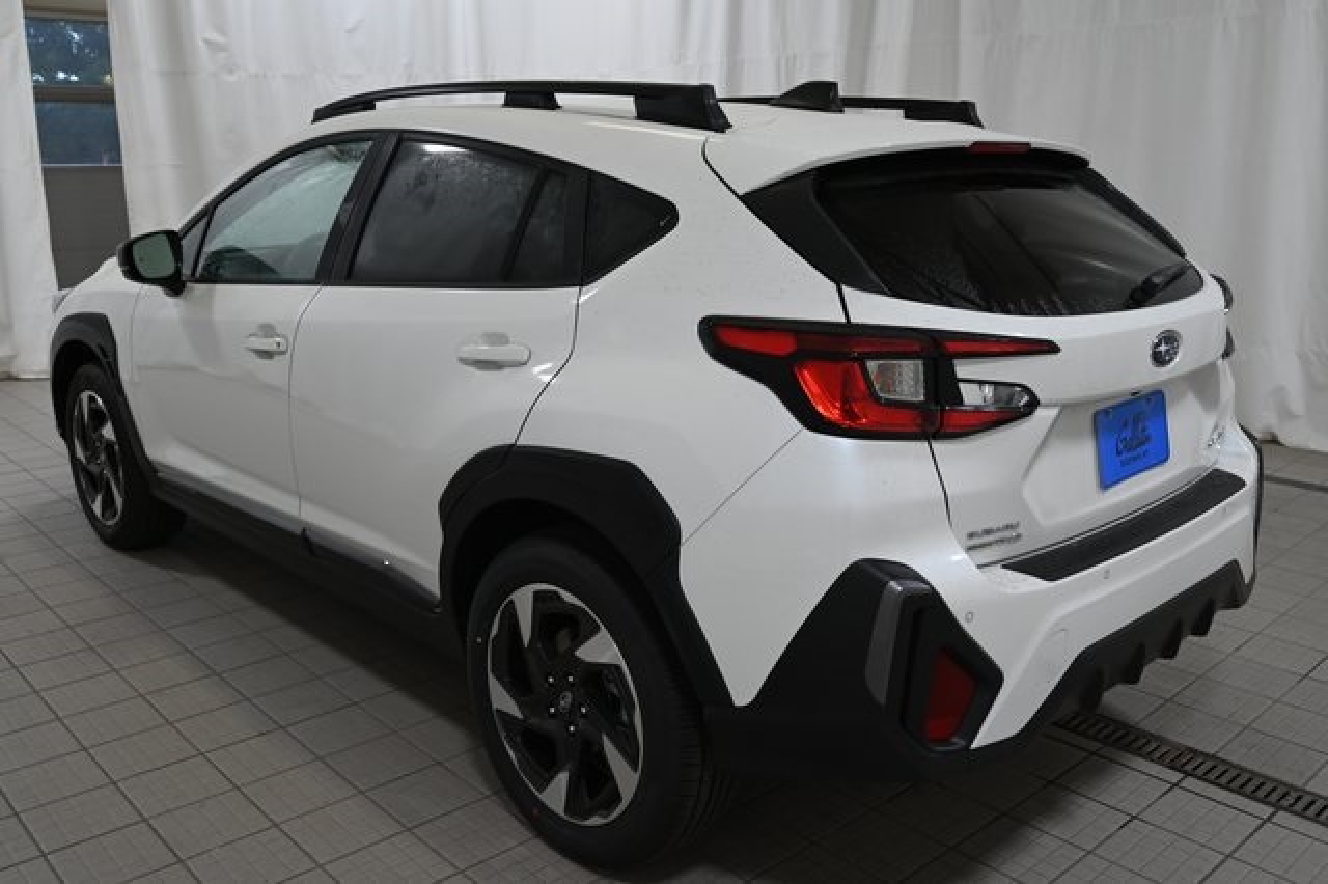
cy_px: 442
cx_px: 664
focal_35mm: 31
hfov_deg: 60.3
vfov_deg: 42.3
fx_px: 1143
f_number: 10
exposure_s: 1/30
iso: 640
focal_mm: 31
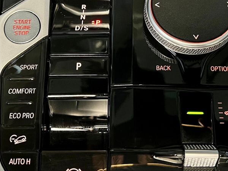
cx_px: 119
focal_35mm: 52
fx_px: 343
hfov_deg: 36.8
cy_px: 54
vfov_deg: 27.8
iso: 640
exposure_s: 1/39
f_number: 1.5
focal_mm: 5.7
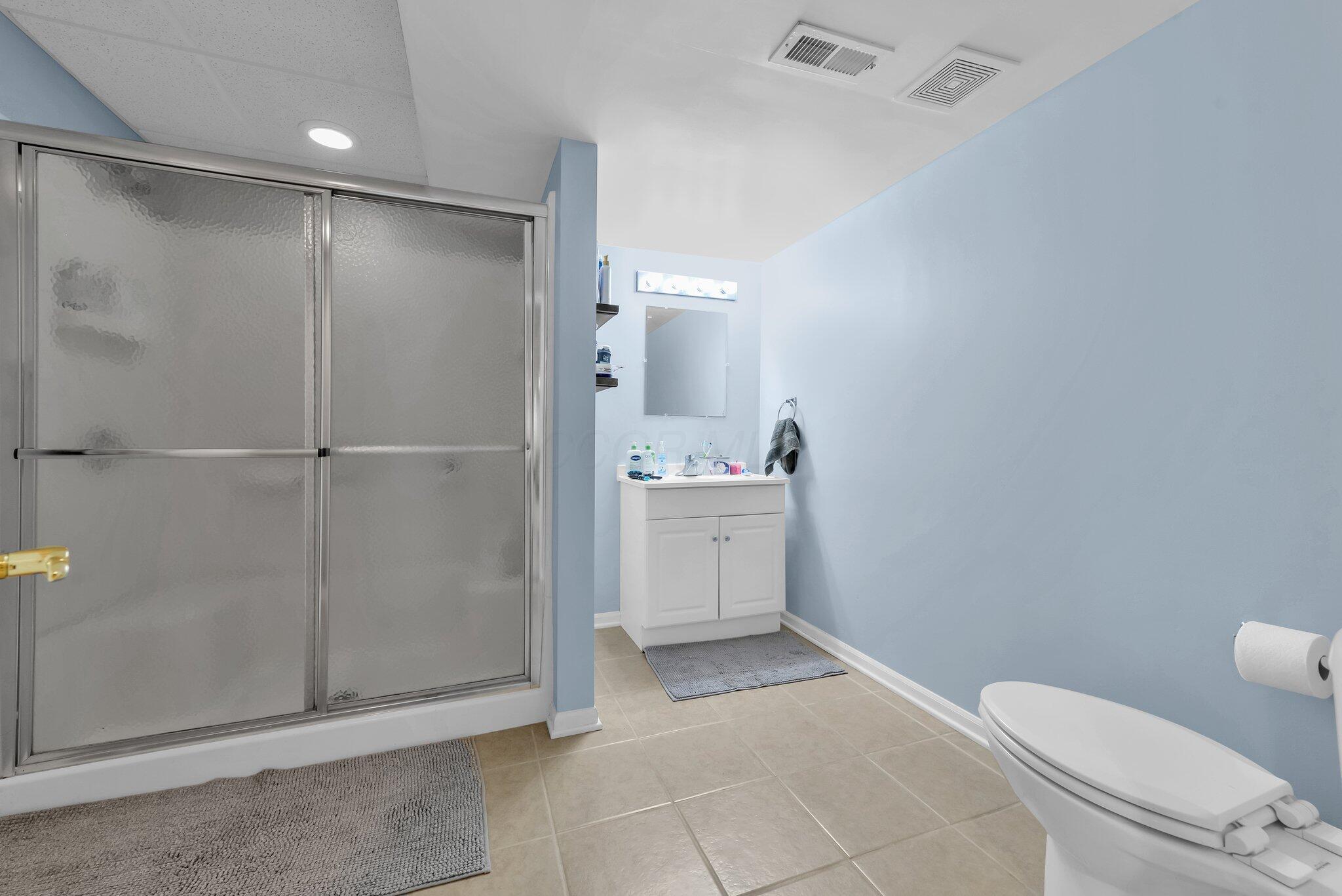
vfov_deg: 81.3
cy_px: 448
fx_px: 522
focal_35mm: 14
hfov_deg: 104.2
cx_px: 671
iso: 640
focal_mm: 14
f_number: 7.1
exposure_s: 1/10
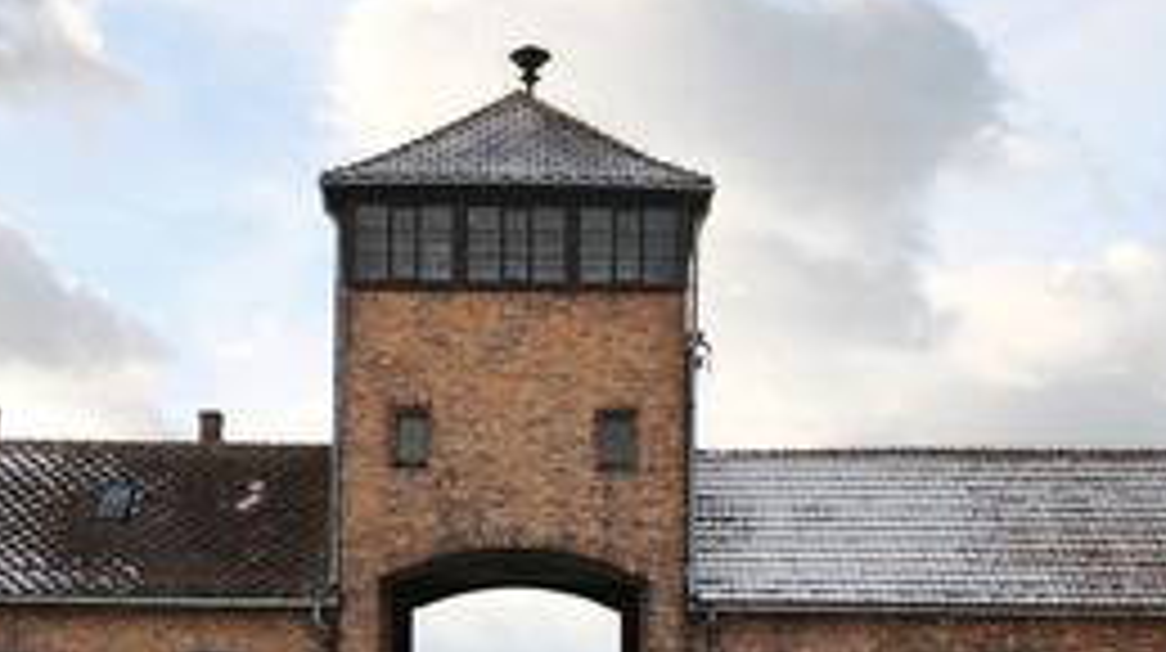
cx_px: 576
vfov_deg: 18.9
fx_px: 1915
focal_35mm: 62
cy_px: 625
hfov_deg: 33.9
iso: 50
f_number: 1.62
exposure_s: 1/1046
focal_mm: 6.45
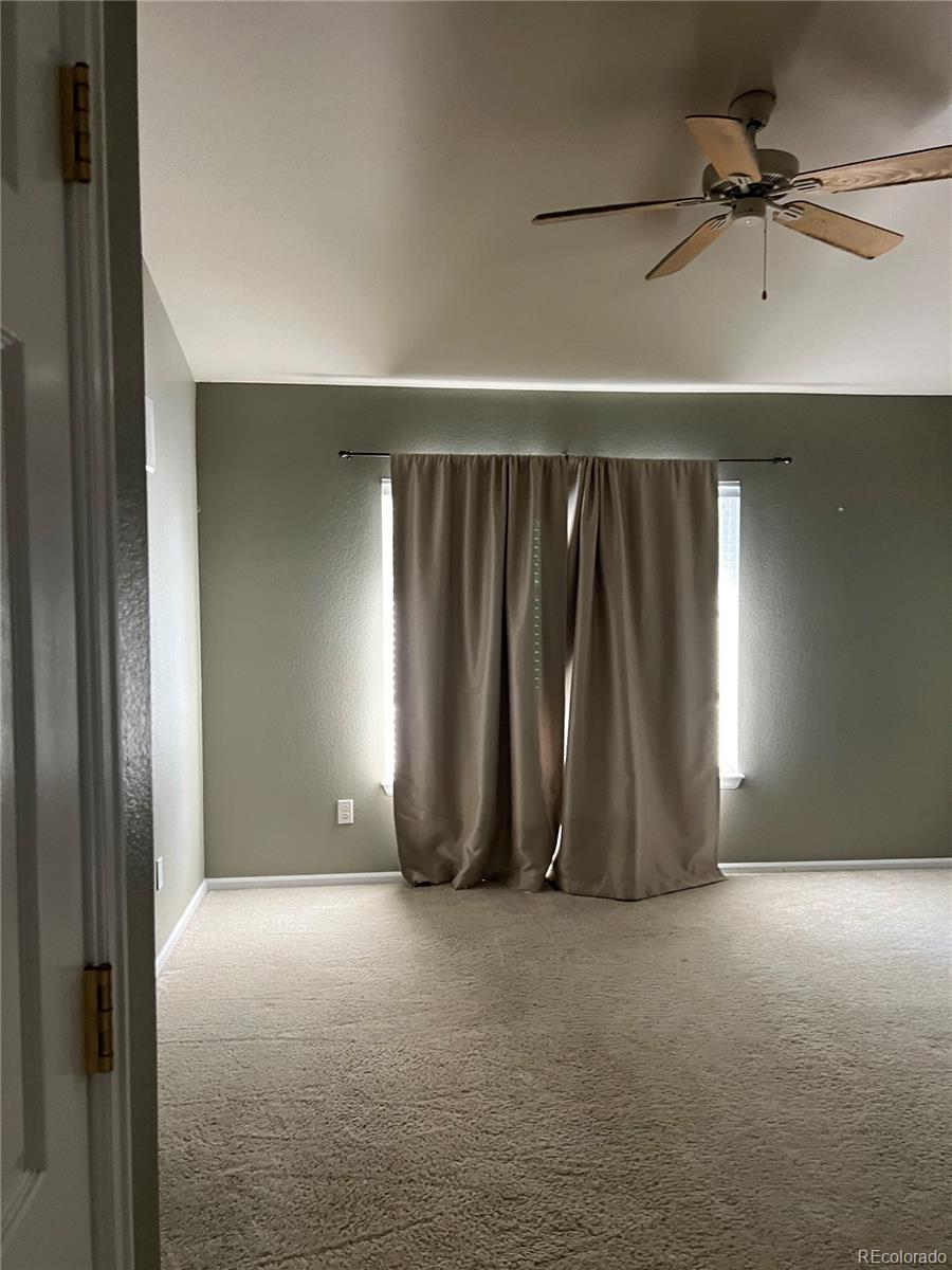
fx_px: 953
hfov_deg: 53.1
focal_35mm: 26
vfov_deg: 67.3
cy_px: 635
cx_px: 476
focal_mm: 5.7
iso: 320
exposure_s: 1/60
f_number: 1.5
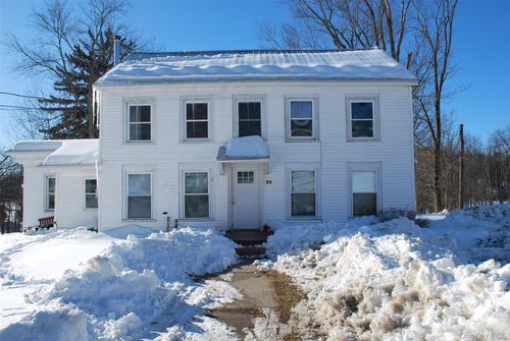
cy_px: 170
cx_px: 255
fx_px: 383
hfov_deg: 67.3
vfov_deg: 48.1
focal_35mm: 27
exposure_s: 1/320
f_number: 9
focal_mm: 18
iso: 100
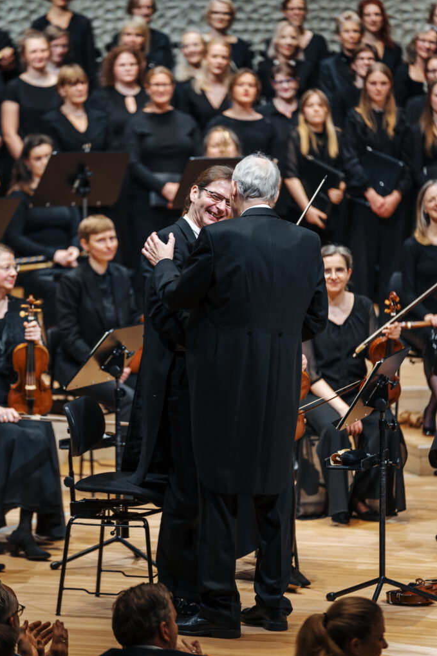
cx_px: 218
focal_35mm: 195
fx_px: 3552
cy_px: 328
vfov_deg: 10.6
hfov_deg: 7.0
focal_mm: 194
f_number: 2.8
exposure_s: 1/200
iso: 1000
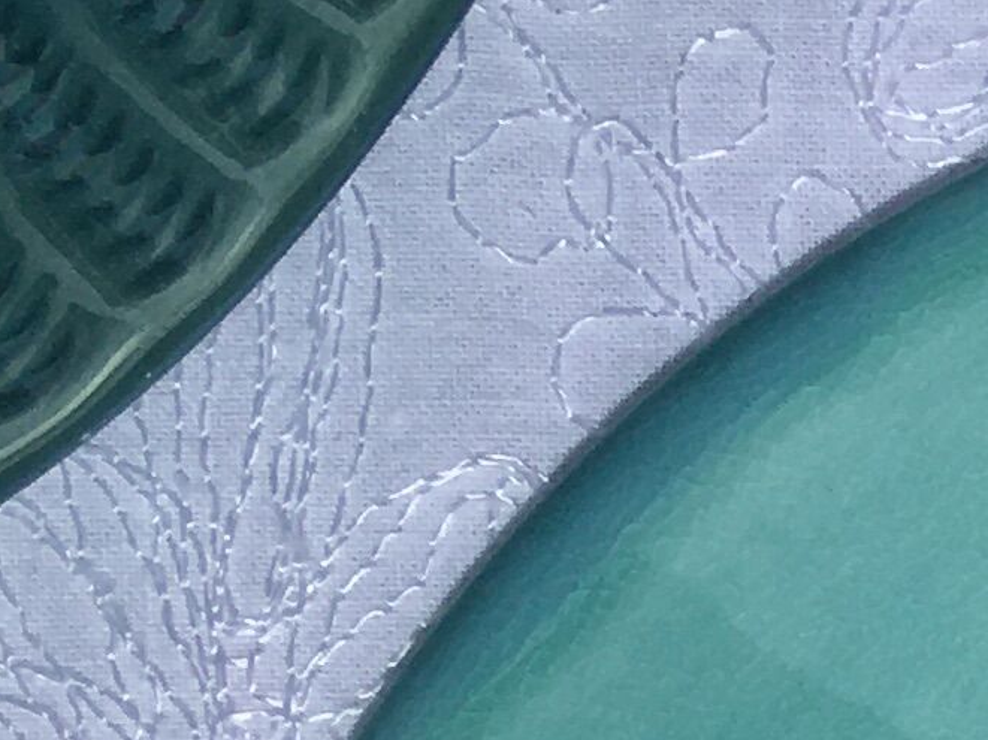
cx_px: 2004
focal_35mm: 177
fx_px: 5049
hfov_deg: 10.3
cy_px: 1589
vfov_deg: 7.9
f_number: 2.2
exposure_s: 1/1789
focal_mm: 4.15
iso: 25
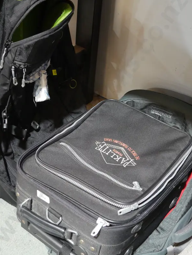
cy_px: 128
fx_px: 399
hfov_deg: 27.0
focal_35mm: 54
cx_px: 84
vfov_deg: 35.5
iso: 2000
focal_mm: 21
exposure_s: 1/60
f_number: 4.6
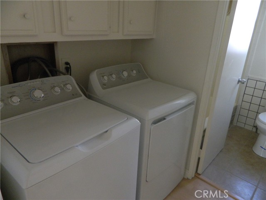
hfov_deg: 69.4
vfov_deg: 54.9
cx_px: 133
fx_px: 192
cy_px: 100
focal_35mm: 25
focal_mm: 4.5
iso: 280
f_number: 3.1
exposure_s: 1/30
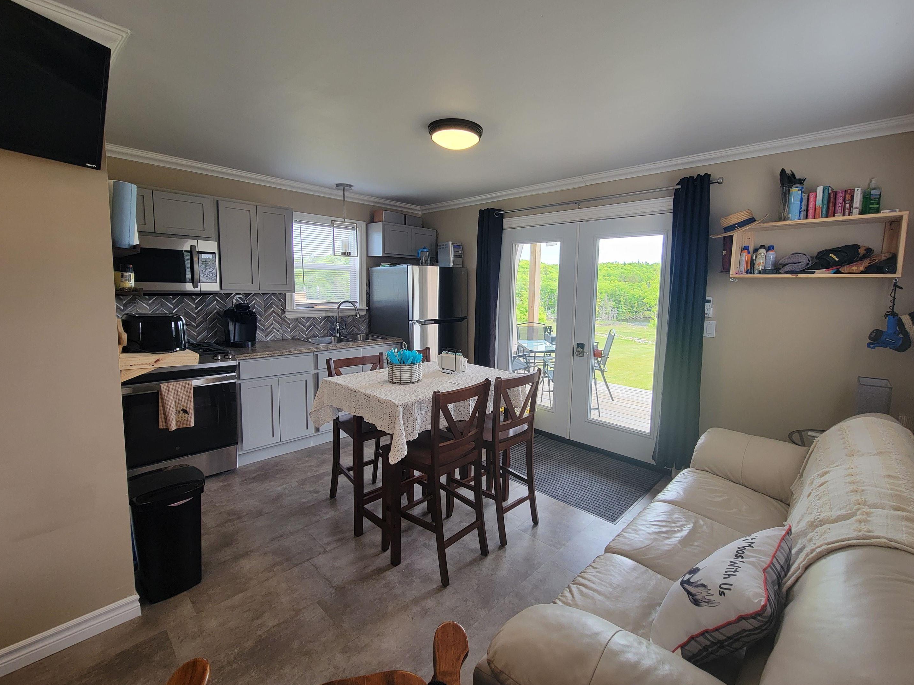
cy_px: 330
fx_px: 370
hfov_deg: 102.0
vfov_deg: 85.6
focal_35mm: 14
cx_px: 481
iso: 100
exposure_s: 1/120
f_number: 2.2
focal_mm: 2.2
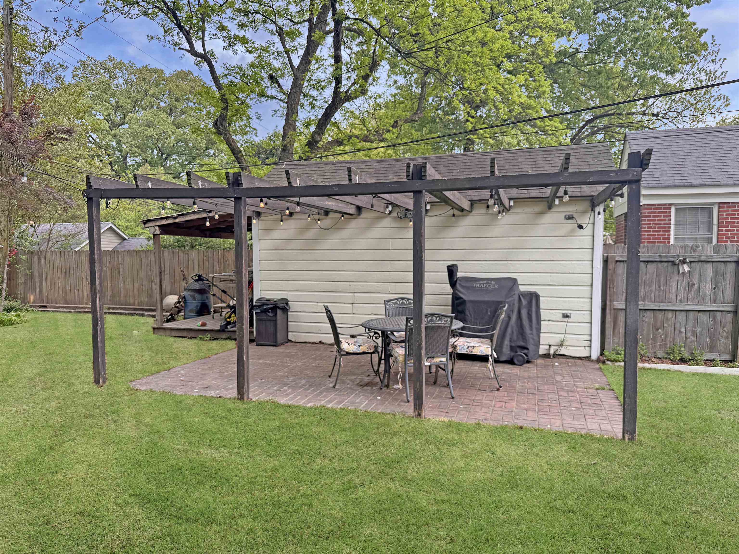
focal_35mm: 24
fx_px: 512
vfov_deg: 56.8
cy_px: 277
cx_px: 370
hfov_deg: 71.6
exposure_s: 1/252
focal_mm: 6.76
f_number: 1.78
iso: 80
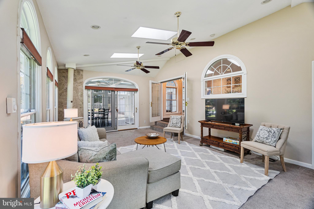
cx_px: 157
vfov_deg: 77.3
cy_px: 104
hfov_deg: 100.4
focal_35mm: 15
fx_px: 131
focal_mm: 10
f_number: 8
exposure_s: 1/4
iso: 640
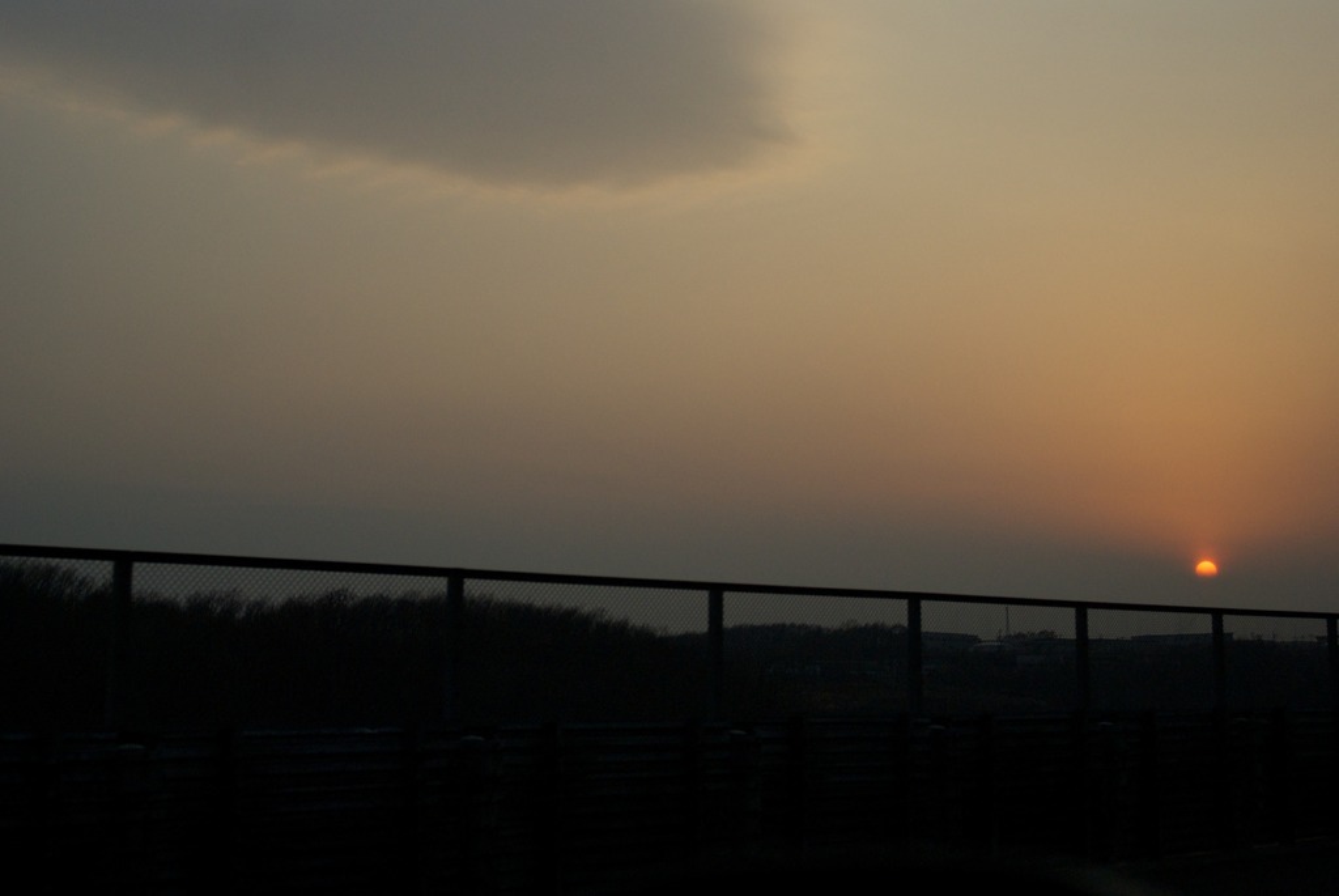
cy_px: 448
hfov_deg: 37.8
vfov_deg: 25.8
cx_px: 670
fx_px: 1955
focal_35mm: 52
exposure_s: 1/2000
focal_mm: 35
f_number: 4.5
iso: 400
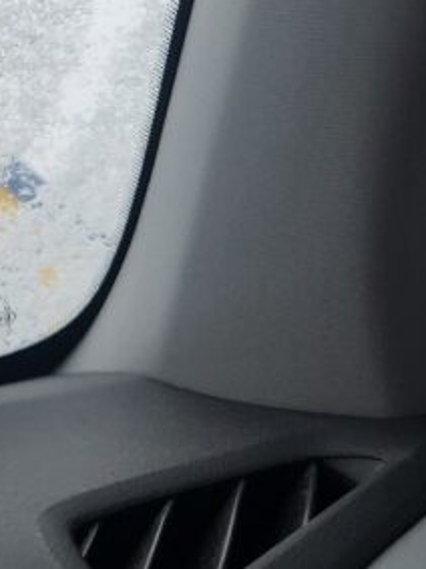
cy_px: 50
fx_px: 1461
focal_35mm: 89
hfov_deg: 15.5
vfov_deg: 21.5
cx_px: -185
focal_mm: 5.4
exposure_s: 1/180
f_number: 1.8
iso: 200
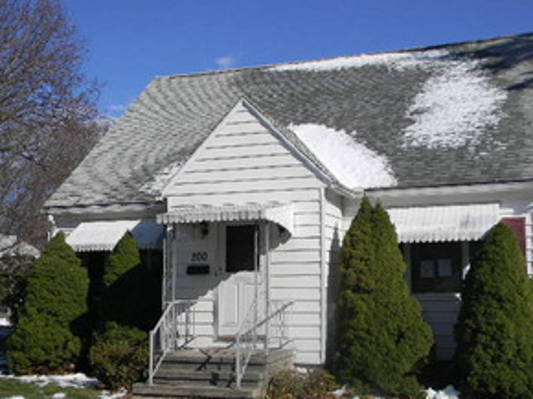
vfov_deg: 33.5
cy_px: 234
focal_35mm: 43
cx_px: 300
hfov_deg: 43.8
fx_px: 662
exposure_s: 1/320
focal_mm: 6.4
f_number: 7.4
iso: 80
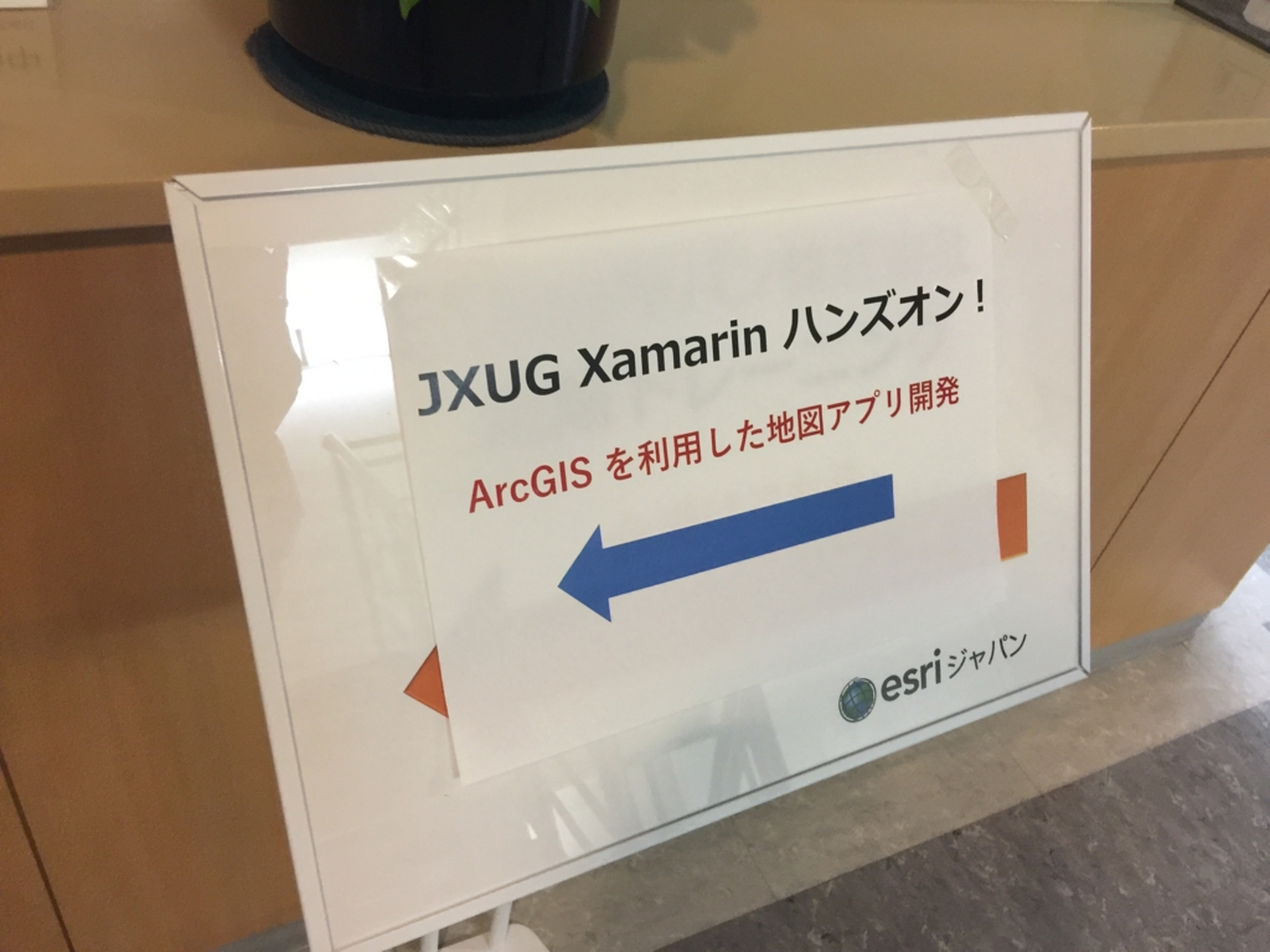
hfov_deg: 61.7
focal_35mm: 29
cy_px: 476
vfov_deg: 48.2
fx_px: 1064
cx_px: 635
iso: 125
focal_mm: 4.15
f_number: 2.2
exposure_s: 1/10
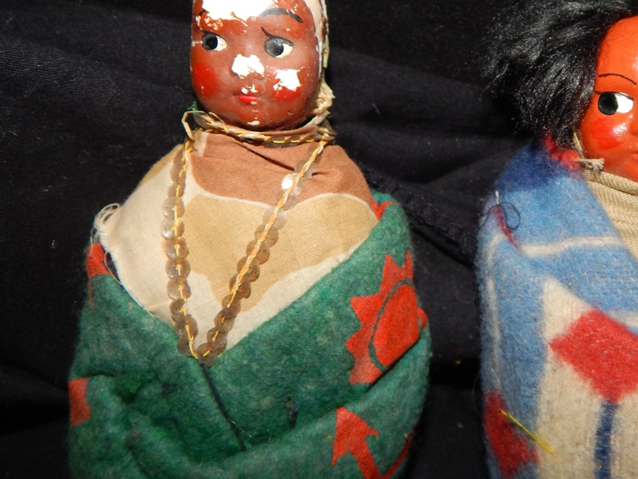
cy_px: 145
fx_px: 774
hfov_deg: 43.7
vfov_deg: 33.9
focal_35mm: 42
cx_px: 458
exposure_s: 1/30
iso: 200
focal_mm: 5.1
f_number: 6.3
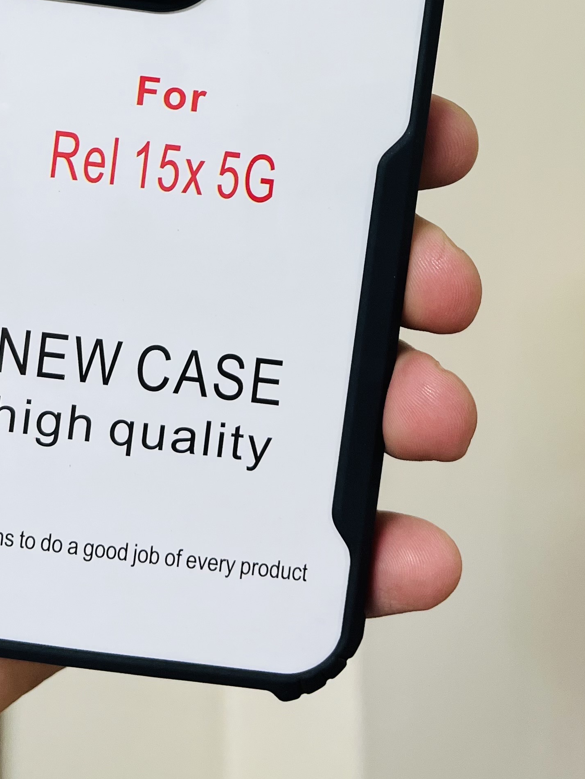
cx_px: 187
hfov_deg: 26.4
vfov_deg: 33.3
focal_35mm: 55
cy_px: 90
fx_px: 1239
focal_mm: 5.1
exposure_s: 1/100
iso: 125
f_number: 1.6
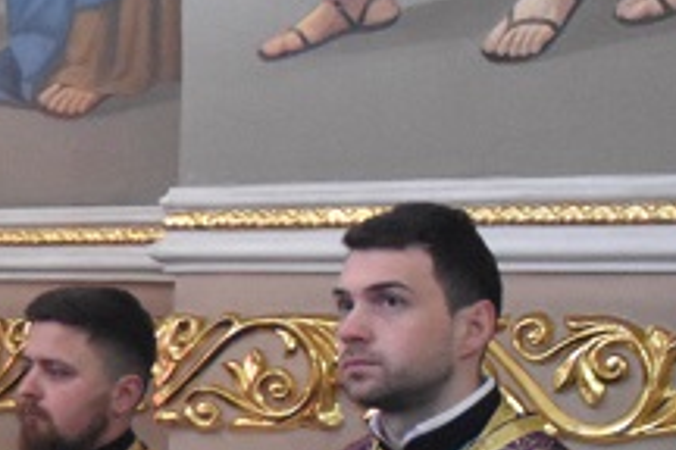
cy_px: 417
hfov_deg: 13.2
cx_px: -786
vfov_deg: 10.6
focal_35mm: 128
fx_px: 2403
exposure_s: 1/125
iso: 4000
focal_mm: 18
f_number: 3.5
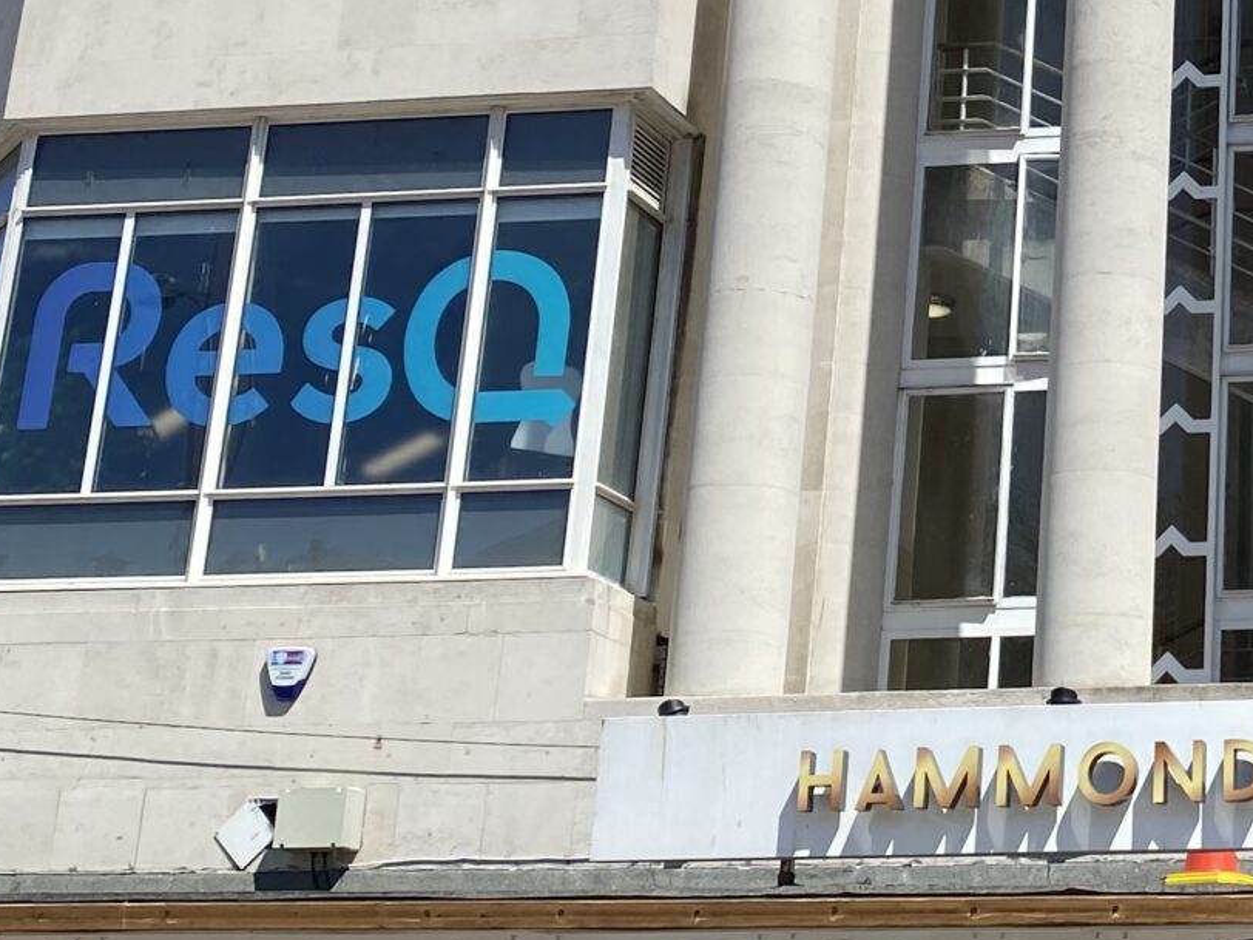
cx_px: 1364
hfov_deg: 22.5
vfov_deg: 17.6
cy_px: 48
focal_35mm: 82
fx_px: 2968
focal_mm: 4.25
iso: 32
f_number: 1.8
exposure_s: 1/3731
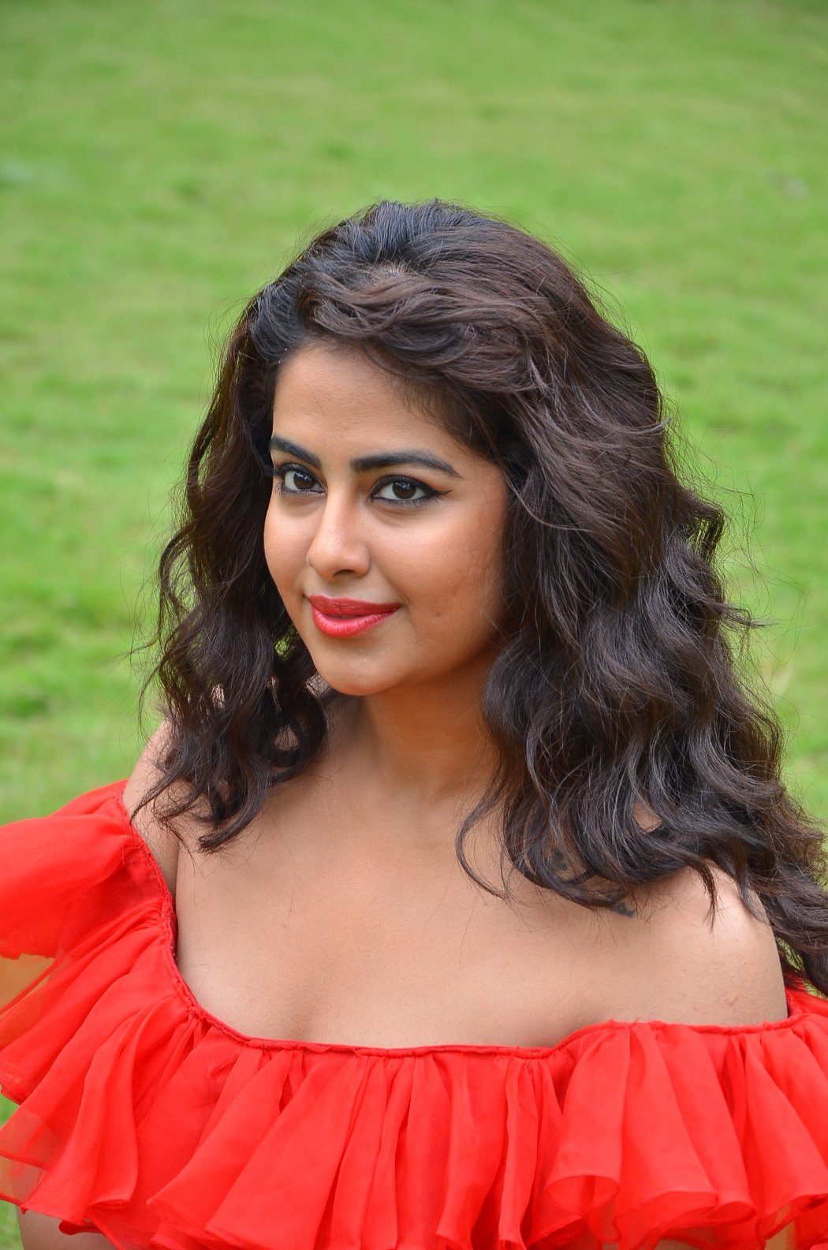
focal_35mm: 158
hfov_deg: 8.7
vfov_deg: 13.1
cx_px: 414
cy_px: 625
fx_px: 5457
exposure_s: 1/125
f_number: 6.3
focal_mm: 105
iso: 250
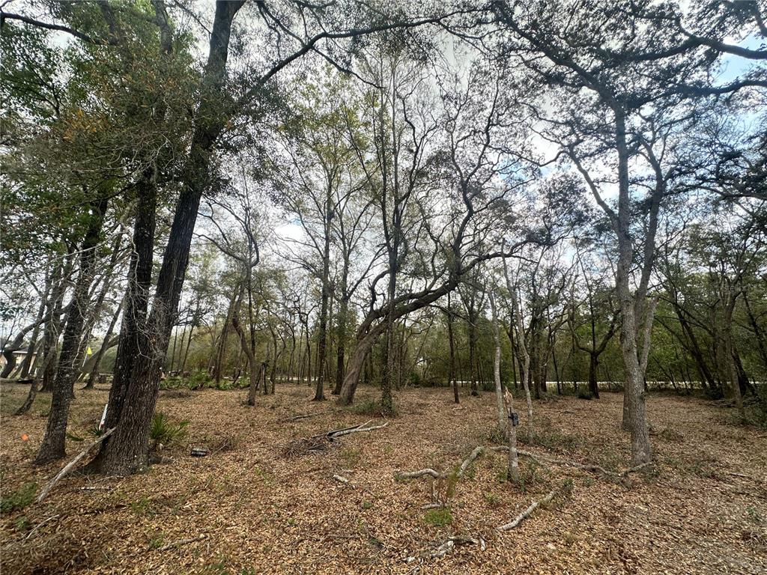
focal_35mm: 14
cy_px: 288
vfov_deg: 85.7
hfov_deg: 102.1
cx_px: 384
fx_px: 310
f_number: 2.2
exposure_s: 1/447
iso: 40
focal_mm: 2.22
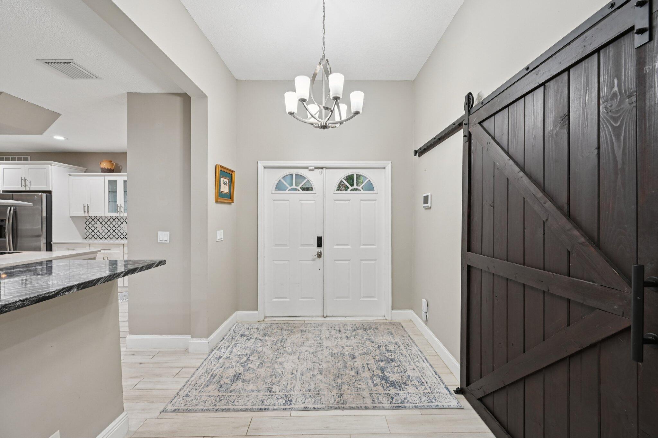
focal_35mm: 14
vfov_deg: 81.1
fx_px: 256
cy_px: 219
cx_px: 329
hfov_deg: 104.3
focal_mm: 14
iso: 1000
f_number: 8
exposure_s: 1/25
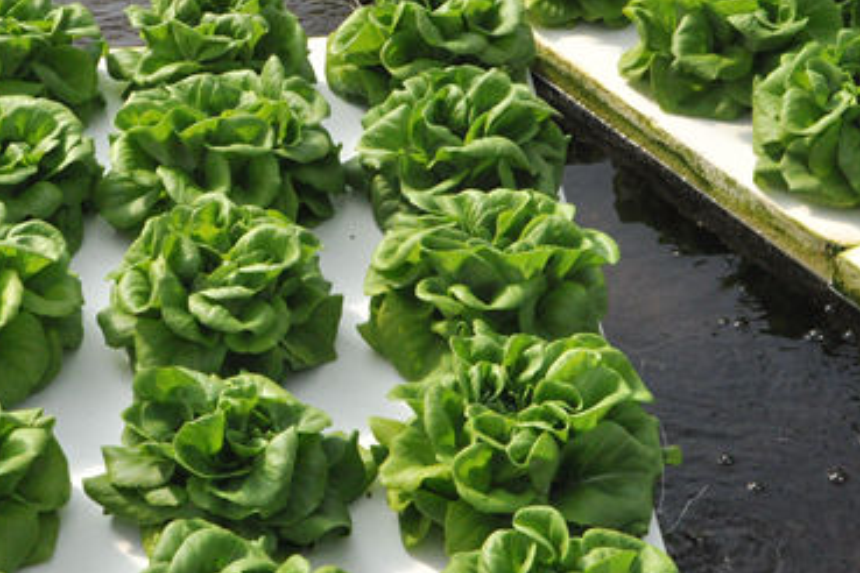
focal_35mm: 78
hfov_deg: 25.7
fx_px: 1863
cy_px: 388
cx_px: 221
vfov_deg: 17.4
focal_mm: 32
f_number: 19
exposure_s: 1/1500
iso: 2000
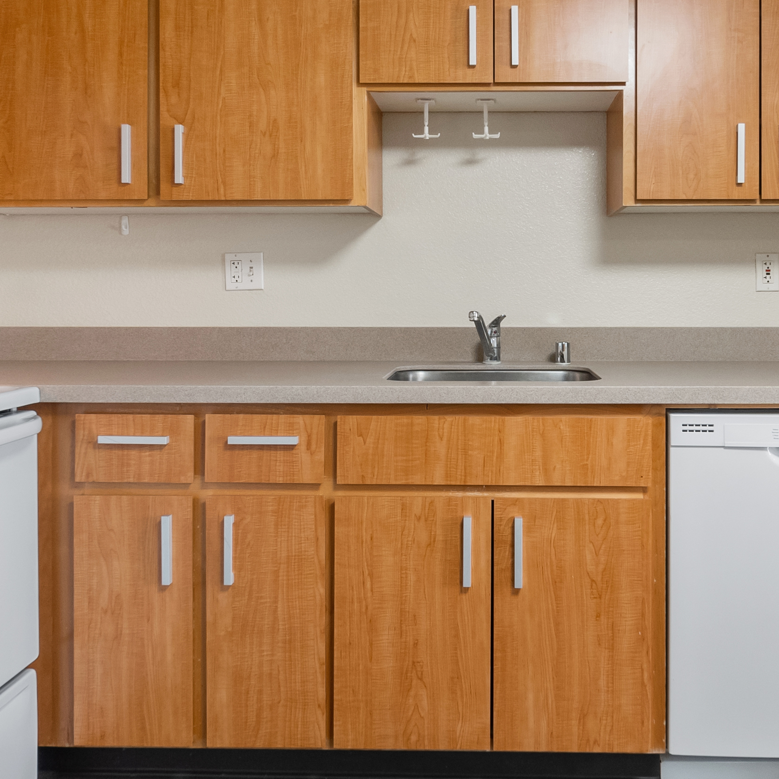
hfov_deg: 53.3
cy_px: 288
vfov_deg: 53.4
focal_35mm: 30
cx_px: 495
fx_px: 764
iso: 800
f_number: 8
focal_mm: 10
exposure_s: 1/13
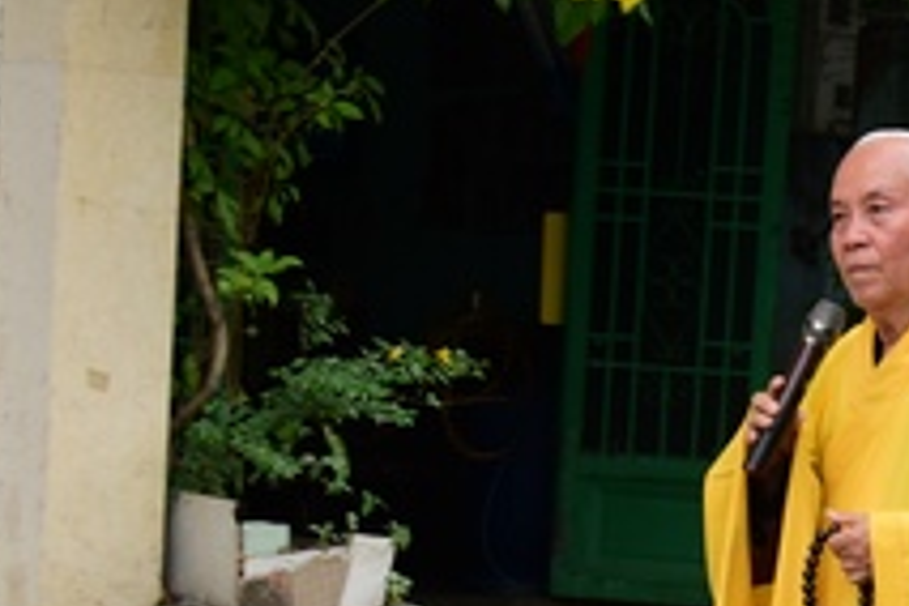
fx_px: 3080
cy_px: 576
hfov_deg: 16.3
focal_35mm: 122
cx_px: 1016
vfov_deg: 11.1
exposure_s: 1/80
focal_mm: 40
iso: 320
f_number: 5.6
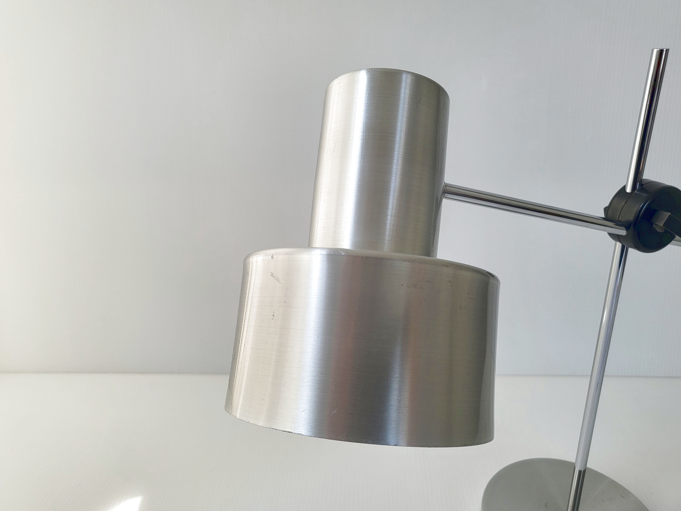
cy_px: 256
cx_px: 340
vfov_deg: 53.1
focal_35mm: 26
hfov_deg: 67.3
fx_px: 511
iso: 50
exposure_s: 1/245
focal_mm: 4.25
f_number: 1.8
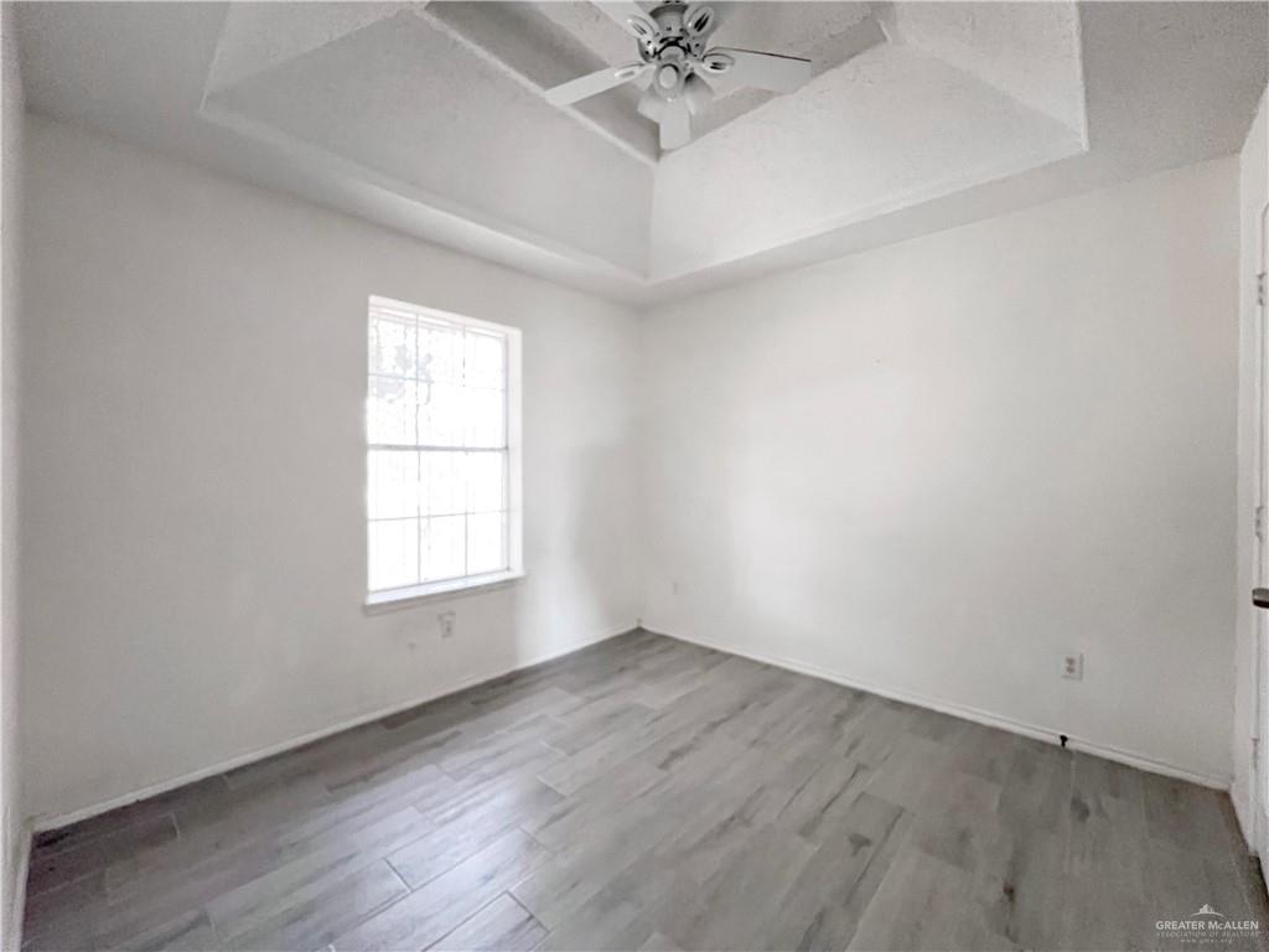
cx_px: 634
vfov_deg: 89.9
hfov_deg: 106.2
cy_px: 476
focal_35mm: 13
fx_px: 477
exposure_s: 1/2053
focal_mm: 1.57
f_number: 1.8
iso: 32
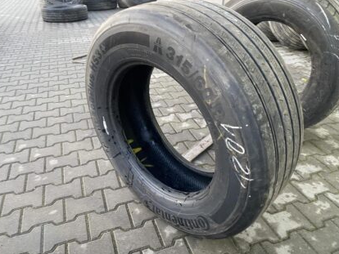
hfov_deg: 65.3
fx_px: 265
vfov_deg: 51.4
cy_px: 129
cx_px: 165
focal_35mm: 27
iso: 400
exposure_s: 1/50
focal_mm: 4.25
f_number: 1.8
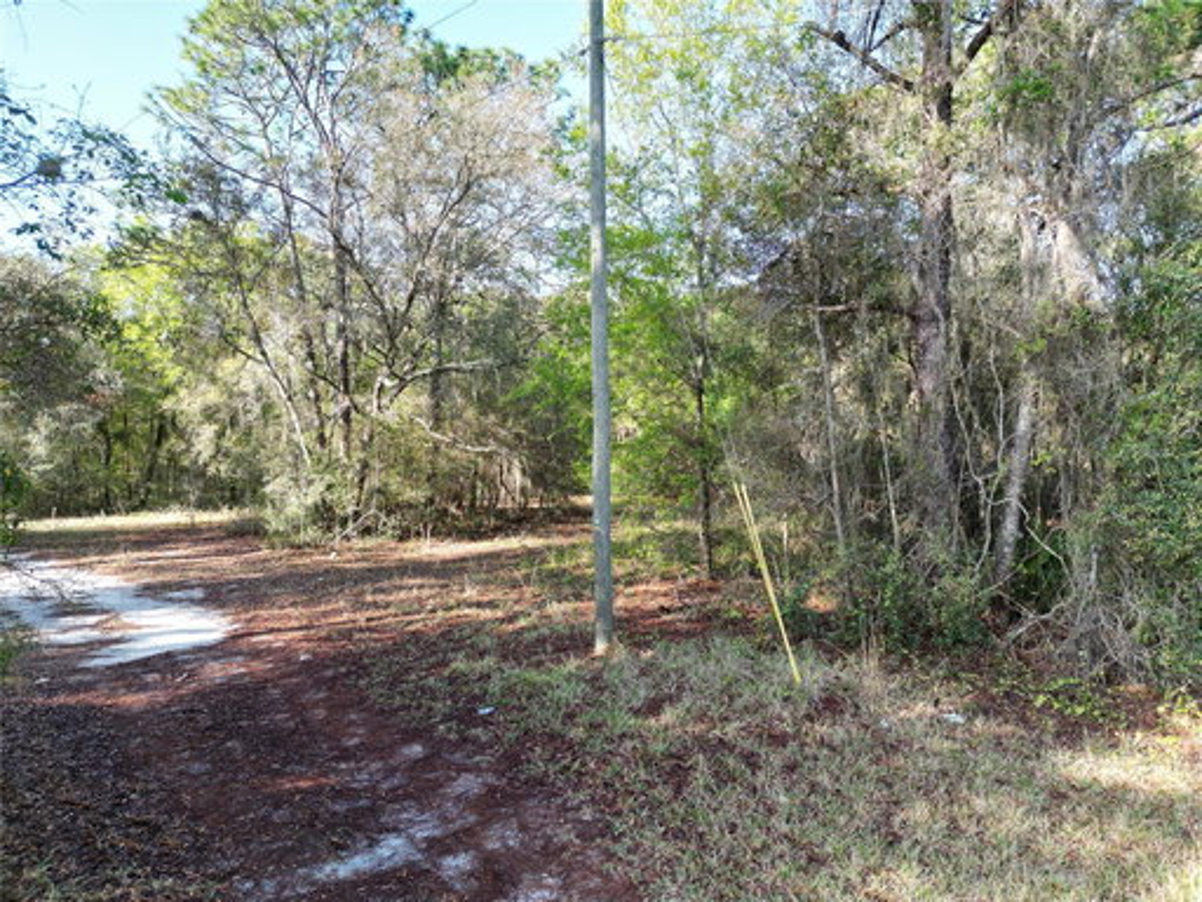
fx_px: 833
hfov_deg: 71.6
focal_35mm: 24
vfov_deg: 56.8
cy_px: 451
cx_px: 601
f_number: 1.7
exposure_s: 1/500
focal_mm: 6.72
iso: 150
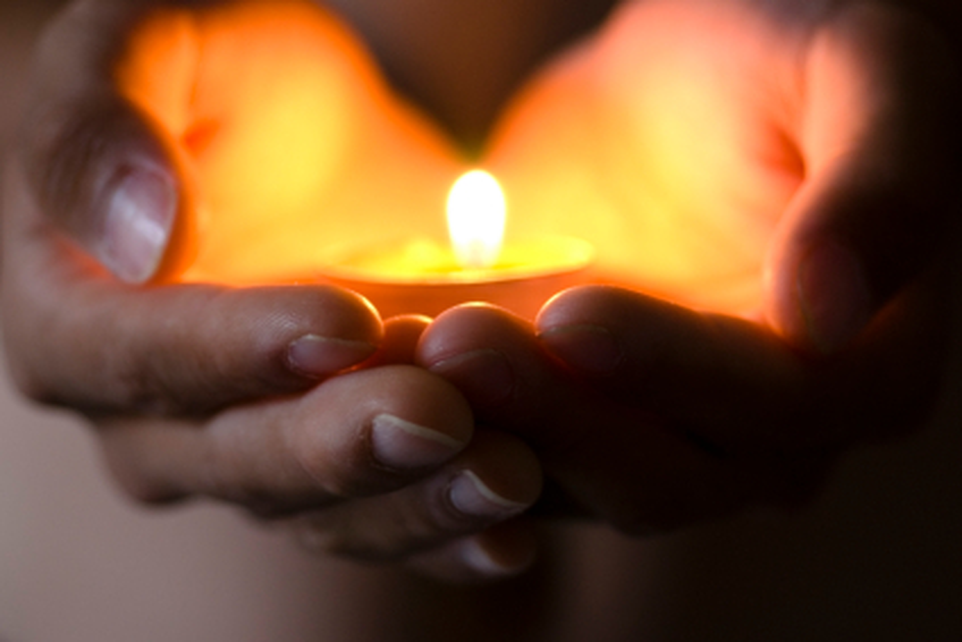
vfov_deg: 15.2
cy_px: 321
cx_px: 481
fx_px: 2406
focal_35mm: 90
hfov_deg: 22.6
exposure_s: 1/8
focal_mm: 60
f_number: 3.3
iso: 400
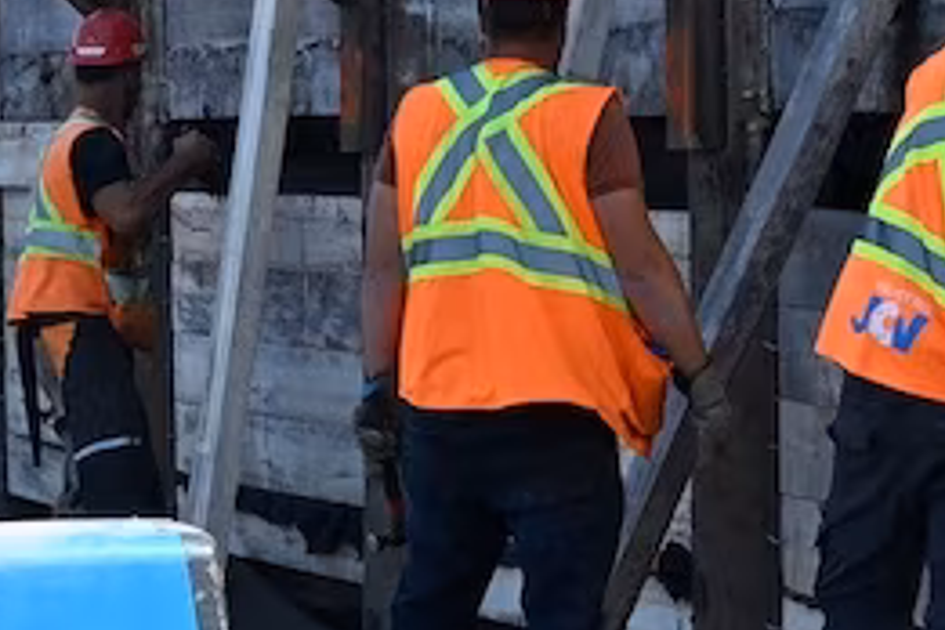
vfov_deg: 6.2
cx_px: 355
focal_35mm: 221
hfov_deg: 9.3
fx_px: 5801
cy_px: 666
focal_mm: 30
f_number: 6.3
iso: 100
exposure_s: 1/320
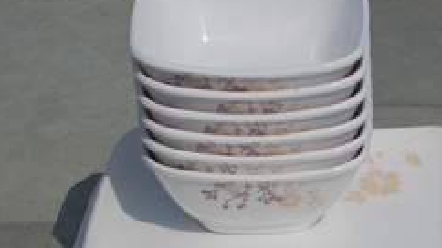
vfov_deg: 7.1
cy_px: 271
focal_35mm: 171
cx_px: 349
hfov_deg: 12.5
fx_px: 2004
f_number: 14.5
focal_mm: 13.5
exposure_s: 1/200
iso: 80
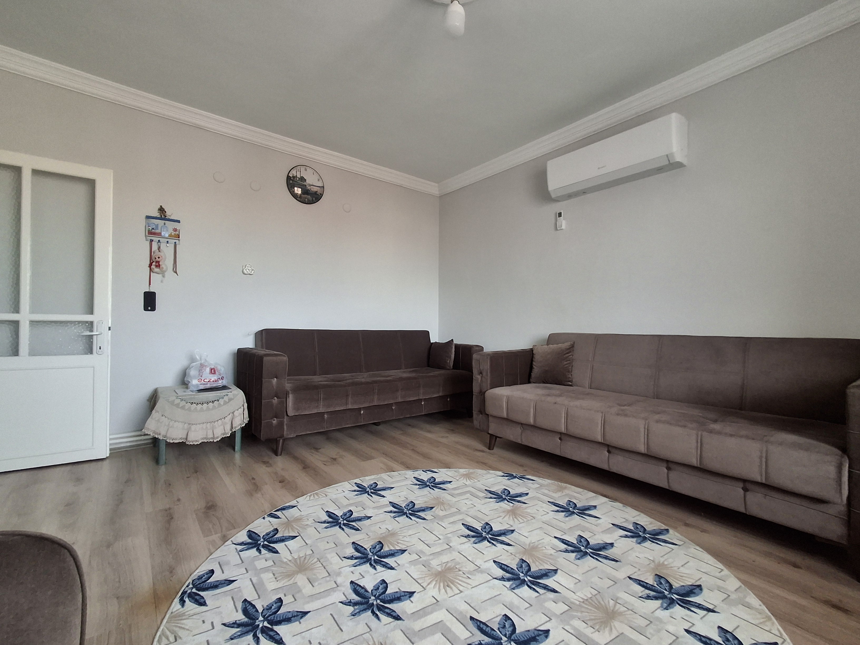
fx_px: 398
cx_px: 430
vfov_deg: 78.1
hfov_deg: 94.5
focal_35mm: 16
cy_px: 322
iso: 160
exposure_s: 1/40
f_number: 2.2
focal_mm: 1.64
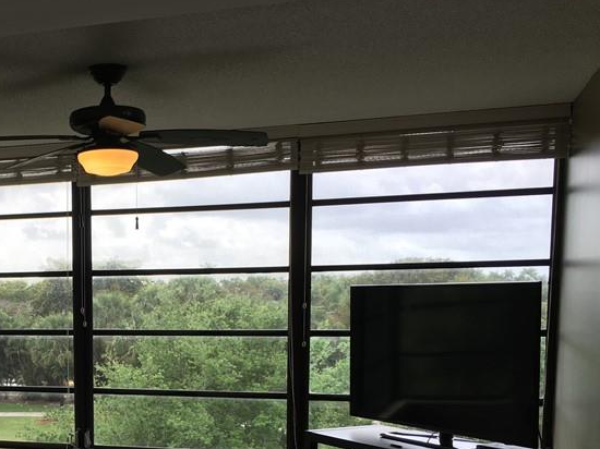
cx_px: 59
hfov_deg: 33.6
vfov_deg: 26.1
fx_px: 936
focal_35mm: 54
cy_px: 403
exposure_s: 1/199
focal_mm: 4.15
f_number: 2.2
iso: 25
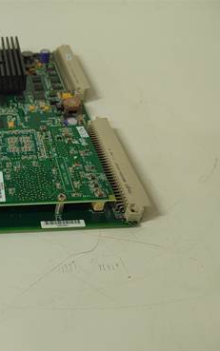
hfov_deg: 33.9
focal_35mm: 33
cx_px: -14
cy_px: 177
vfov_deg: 58.1
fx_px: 316
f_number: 1.9
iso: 1850
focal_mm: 5.52
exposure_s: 1/100
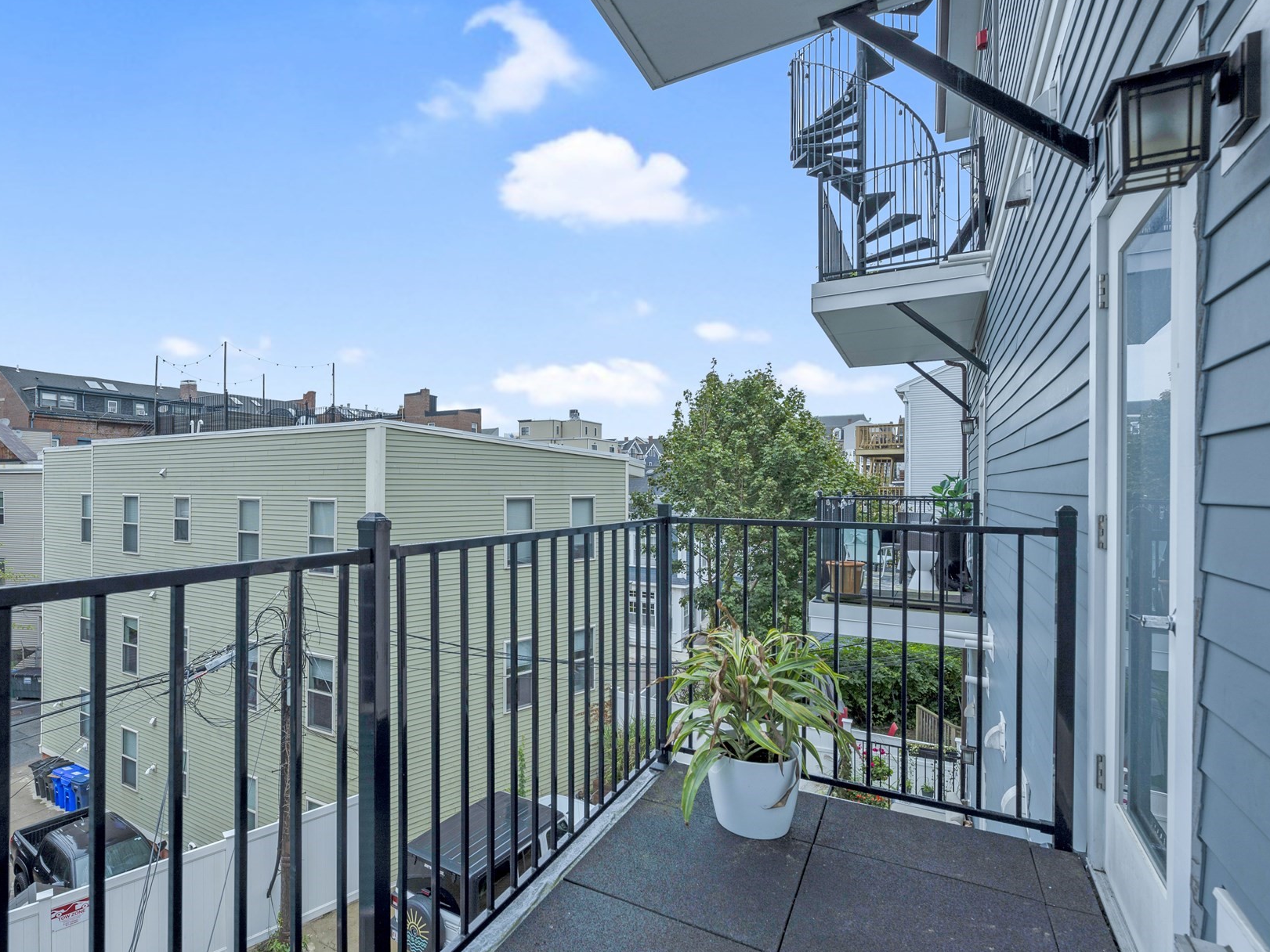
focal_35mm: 17
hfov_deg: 90.3
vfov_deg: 74.7
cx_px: 534
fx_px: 624
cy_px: 499
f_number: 8
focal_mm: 14
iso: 100
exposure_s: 1/50
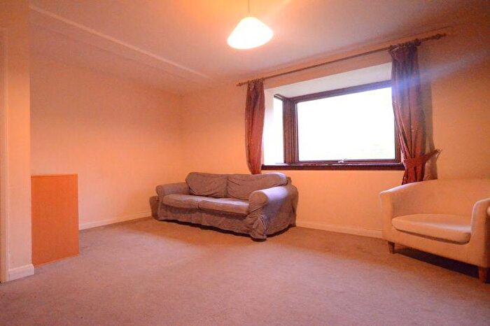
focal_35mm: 16
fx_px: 224
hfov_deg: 95.0
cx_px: 245
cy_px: 163
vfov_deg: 72.0
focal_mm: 11
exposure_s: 1/100
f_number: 4.2
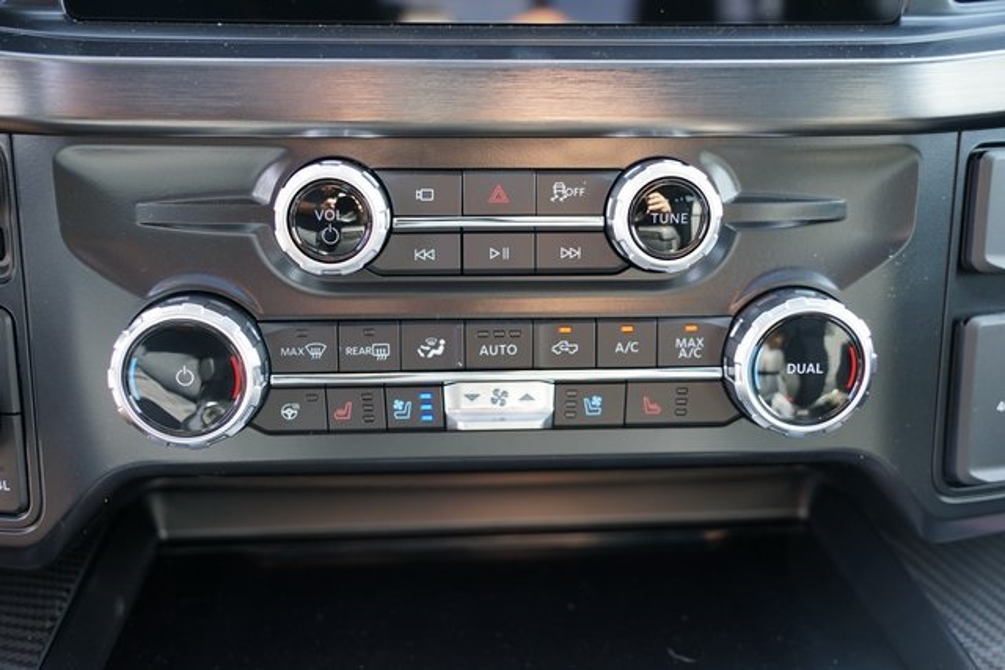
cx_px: 502
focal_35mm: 36
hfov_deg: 53.1
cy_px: 335
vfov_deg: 36.9
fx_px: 1005
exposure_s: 1/60
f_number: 4
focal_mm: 36
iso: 400
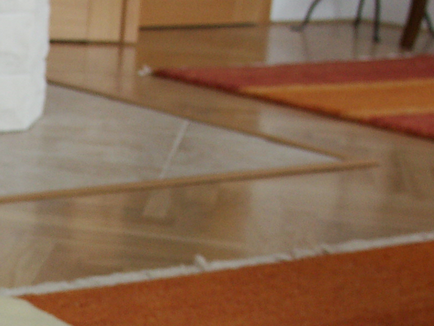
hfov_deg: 15.3
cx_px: -111
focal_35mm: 123
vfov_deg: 11.7
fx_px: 1542
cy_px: 422
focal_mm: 9.98
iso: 100
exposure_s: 1/25
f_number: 2.8
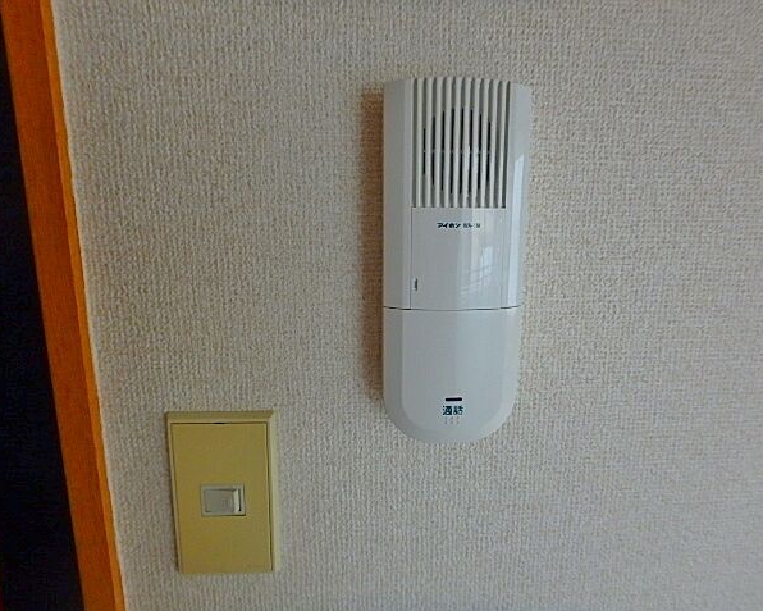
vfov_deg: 63.1
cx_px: 396
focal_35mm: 22
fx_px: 497
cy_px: 306
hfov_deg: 75.0
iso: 200
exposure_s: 1/60
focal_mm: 3.7
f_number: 3.5
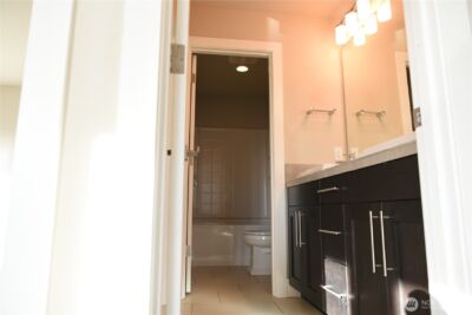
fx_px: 315
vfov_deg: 53.2
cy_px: 158
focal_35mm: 24
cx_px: 236
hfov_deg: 73.7
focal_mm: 24
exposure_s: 1/25
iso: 200
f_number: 5
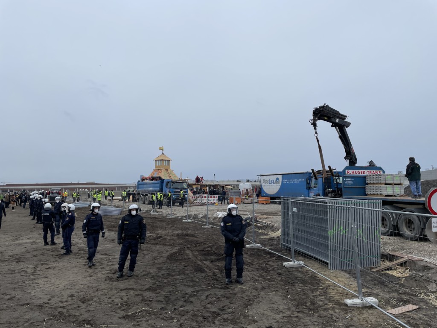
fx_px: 328
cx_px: 218
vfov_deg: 53.1
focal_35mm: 26
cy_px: 164
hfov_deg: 67.3
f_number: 1.6
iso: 32
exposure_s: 1/1473
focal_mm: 4.2
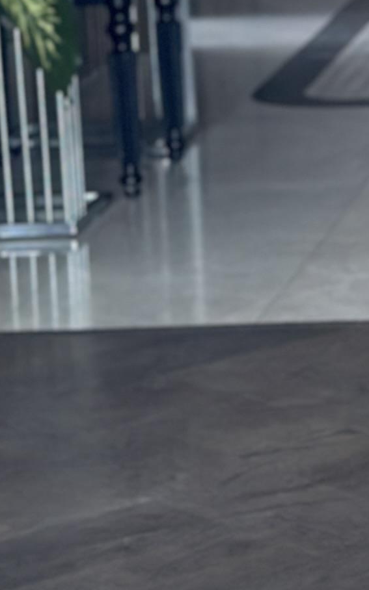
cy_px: 34
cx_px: 761
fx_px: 3639
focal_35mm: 226
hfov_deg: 5.7
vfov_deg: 9.2
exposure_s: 1/60
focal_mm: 6.86
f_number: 1.78
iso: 160
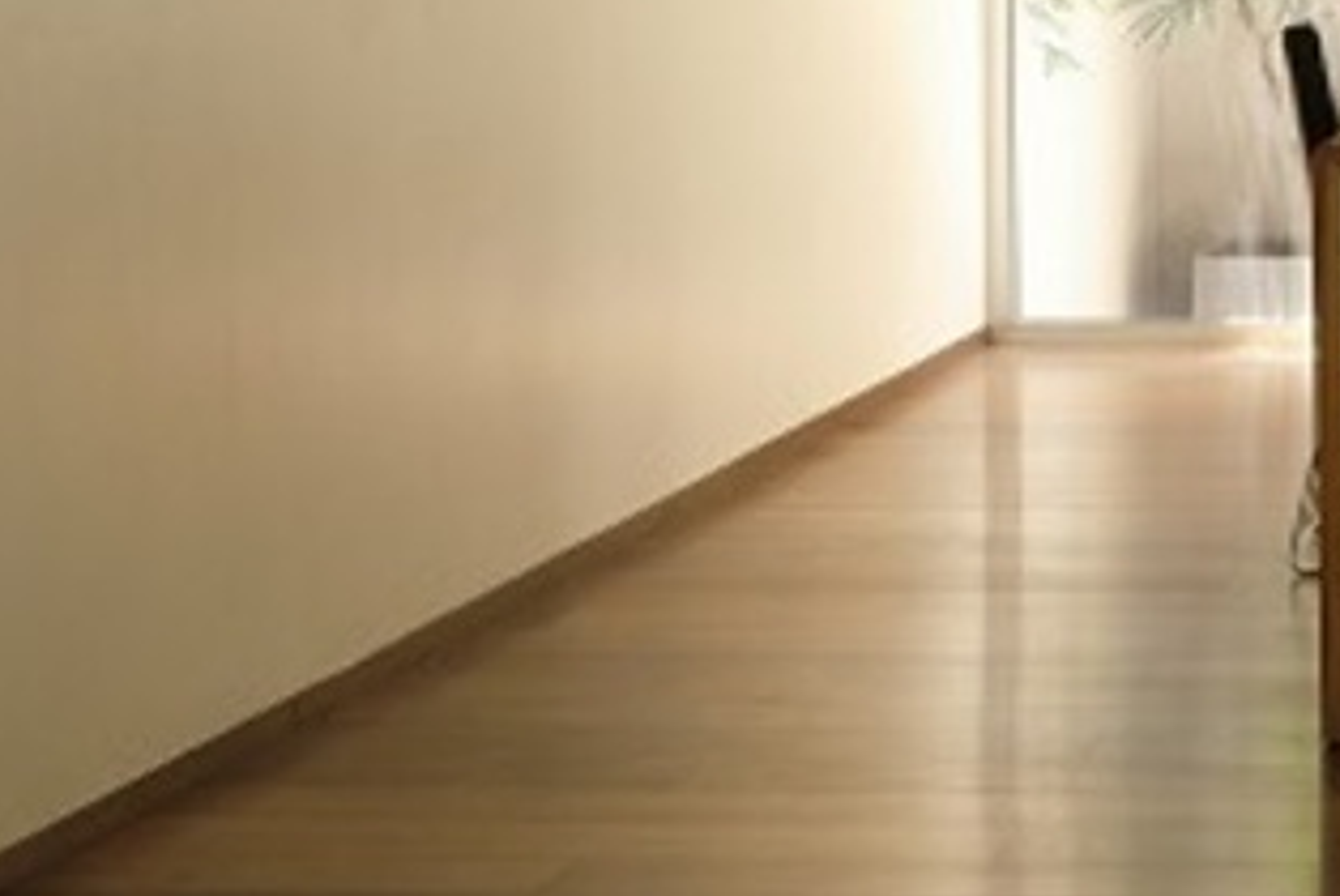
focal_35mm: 114
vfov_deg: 12.0
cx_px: 1745
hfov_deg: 16.9
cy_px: 105
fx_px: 4247
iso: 800
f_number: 8
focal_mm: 23
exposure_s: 1/25
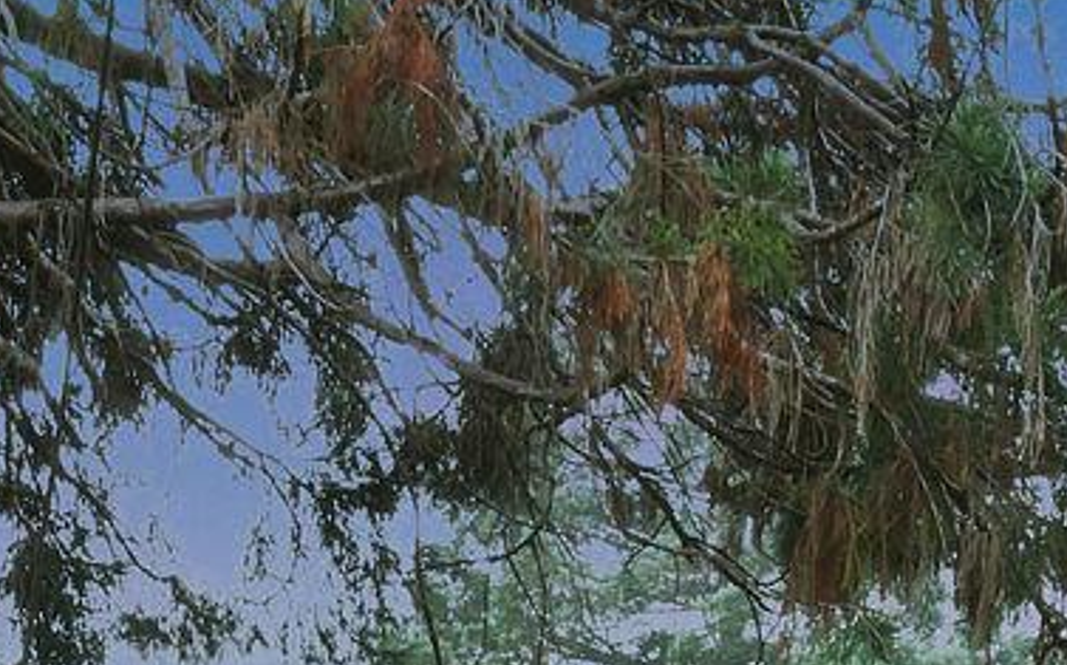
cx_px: 775
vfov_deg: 6.4
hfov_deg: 10.8
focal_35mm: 194
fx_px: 5637
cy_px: 1674
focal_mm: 35
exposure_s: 3
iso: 400
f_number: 18
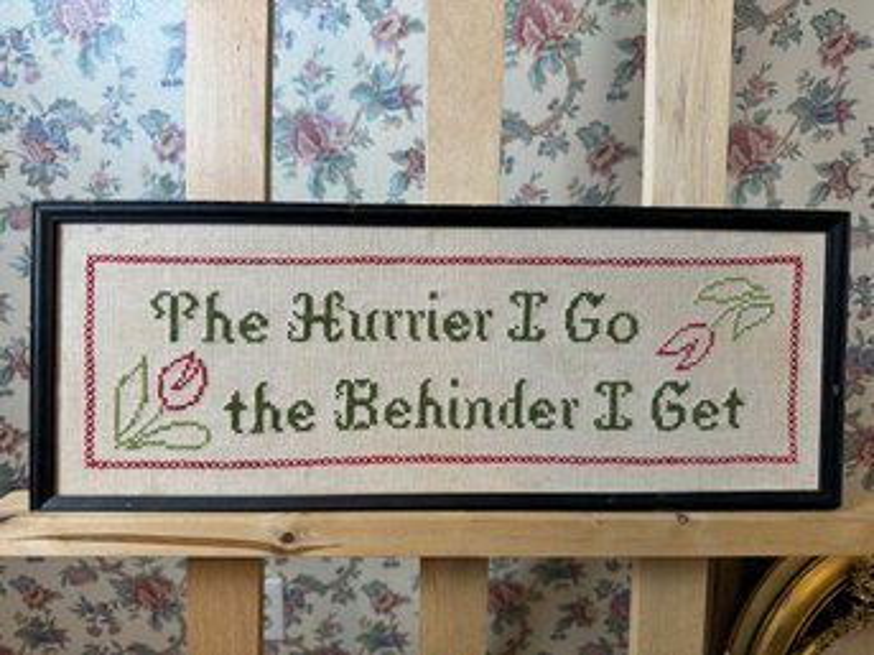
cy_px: 328
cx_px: 437
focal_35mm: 24
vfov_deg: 56.8
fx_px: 606
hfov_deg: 71.6
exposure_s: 1/120
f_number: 1.78
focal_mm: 6.76
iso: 100
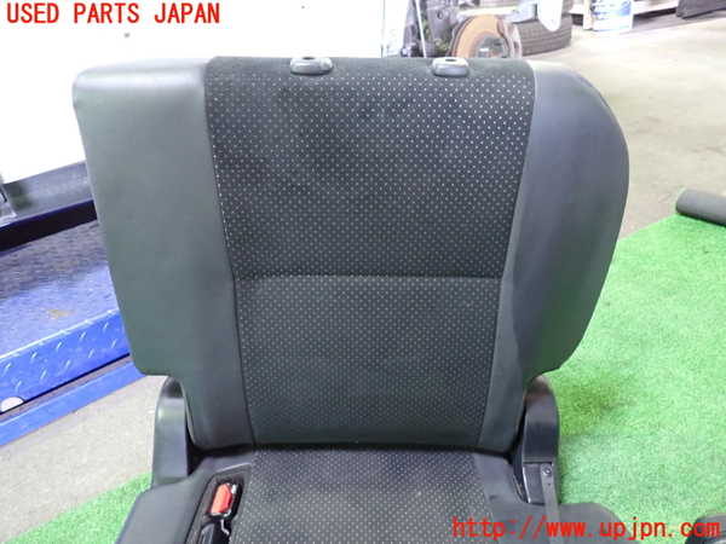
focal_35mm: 25
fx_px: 524
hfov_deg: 69.4
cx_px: 363
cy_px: 272
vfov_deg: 54.9
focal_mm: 4.5
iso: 800
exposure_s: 1/30
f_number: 2
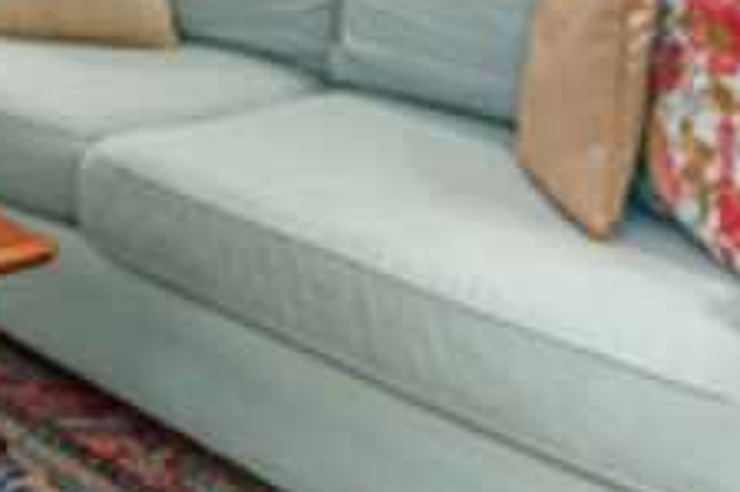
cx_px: -258
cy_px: -429
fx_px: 1643
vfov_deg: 14.6
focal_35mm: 80
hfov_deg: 22.4
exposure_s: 1/50
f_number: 7.1
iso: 320
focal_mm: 14
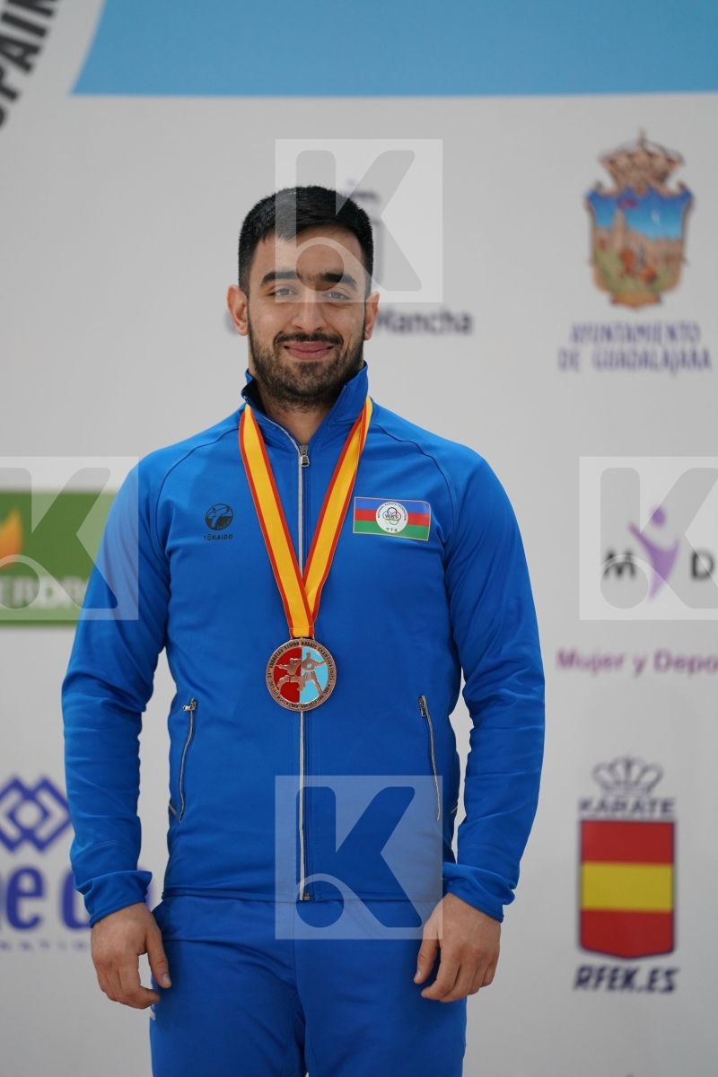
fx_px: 5983
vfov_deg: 10.3
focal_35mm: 200
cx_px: 359
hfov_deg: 6.9
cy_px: 538
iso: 1250
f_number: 2.8
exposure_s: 1/320
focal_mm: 200
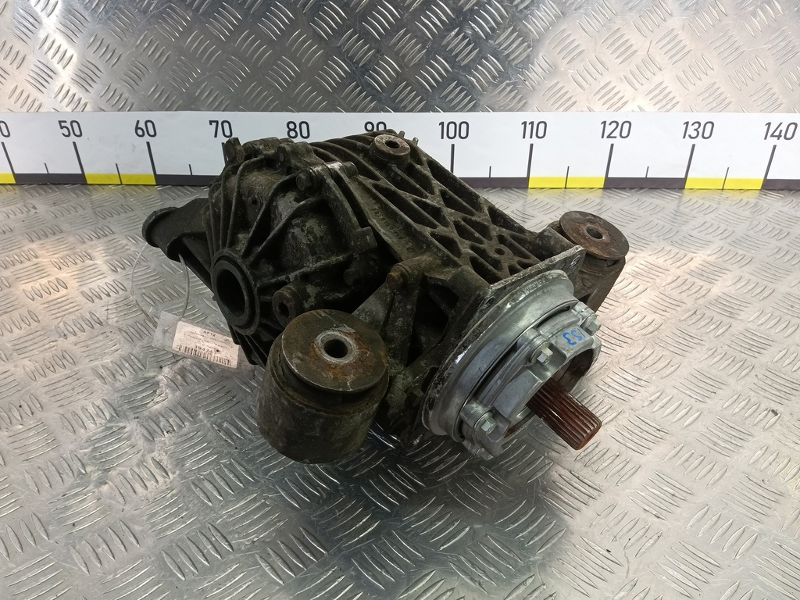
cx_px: 400
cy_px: 300
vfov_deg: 58.9
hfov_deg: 73.9
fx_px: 532
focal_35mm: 23
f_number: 1.6
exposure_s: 1/100
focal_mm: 4.11
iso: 139
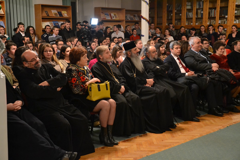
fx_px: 350
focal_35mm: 52
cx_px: 120
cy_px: 80
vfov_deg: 25.8
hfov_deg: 37.9
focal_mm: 35
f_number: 4.5
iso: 3200
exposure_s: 1/40
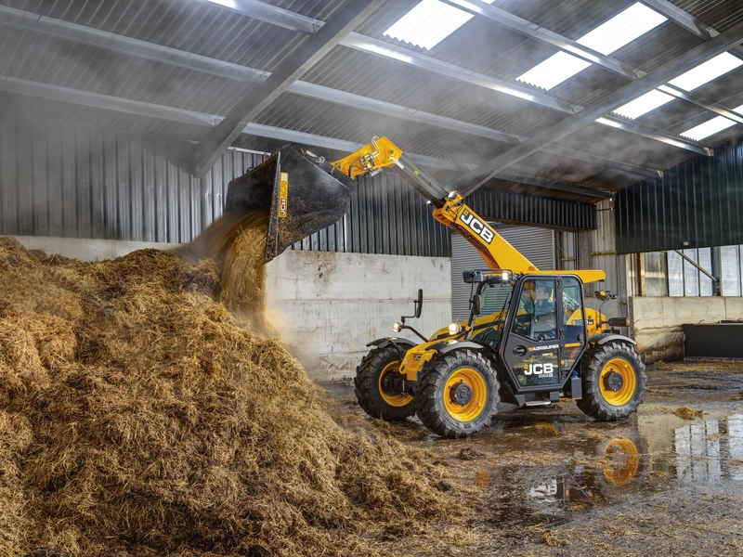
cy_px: 278
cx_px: 372
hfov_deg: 56.8
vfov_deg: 44.2
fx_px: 687
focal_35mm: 32
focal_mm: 50
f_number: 11
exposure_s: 1/4
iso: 100
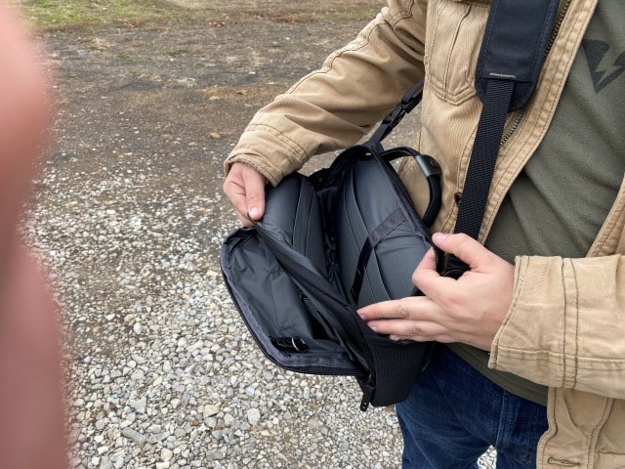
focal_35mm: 26
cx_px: 312
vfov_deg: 53.1
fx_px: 469
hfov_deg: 67.3
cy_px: 234
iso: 32
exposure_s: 1/182
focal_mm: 4.25
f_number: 1.8
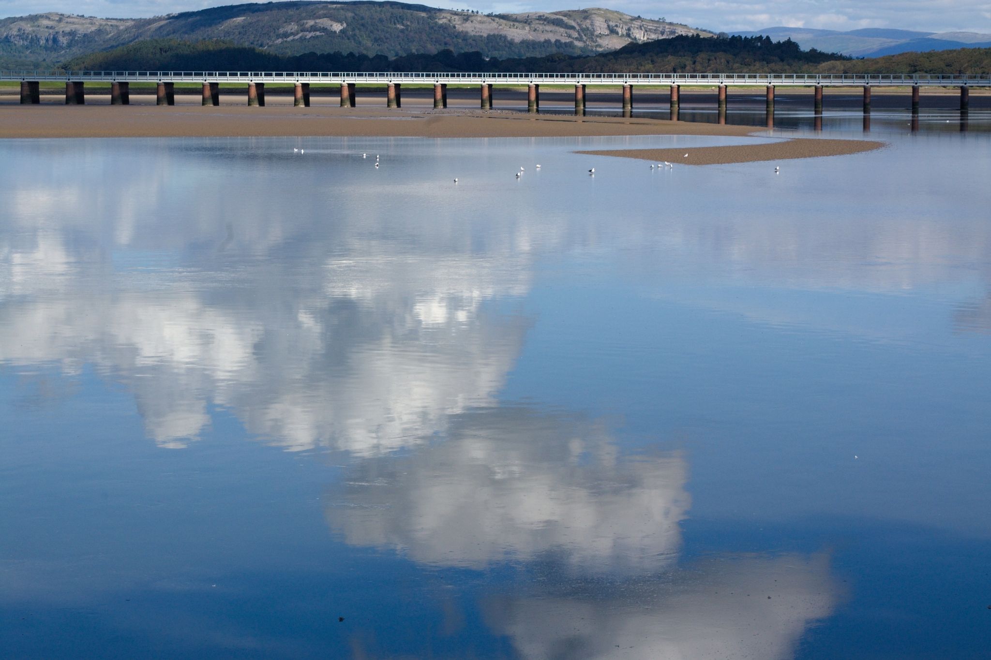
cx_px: 496
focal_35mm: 105
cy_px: 330
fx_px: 2890
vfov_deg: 13.0
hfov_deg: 19.5
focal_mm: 70
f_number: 8
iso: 200
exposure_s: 1/640
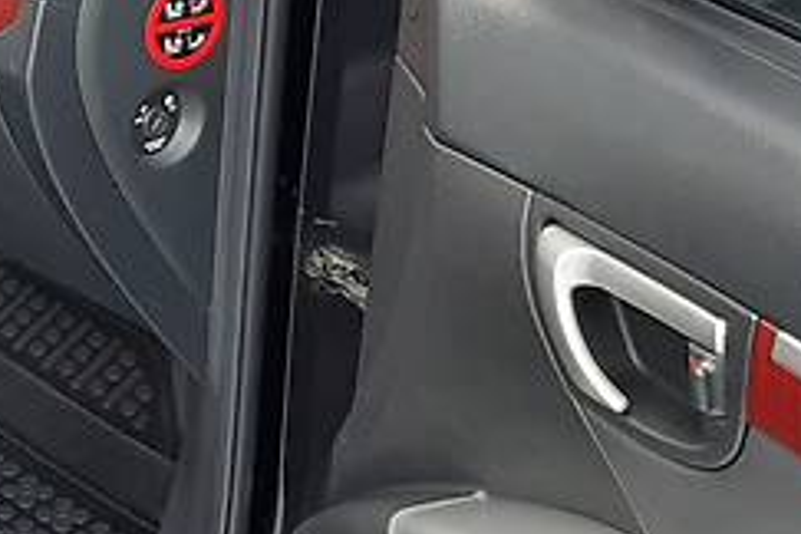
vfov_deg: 15.0
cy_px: -23
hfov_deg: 20.0
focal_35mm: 89
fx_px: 1980
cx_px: -366
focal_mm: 3.9
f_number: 1.7
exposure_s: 1/124
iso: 40
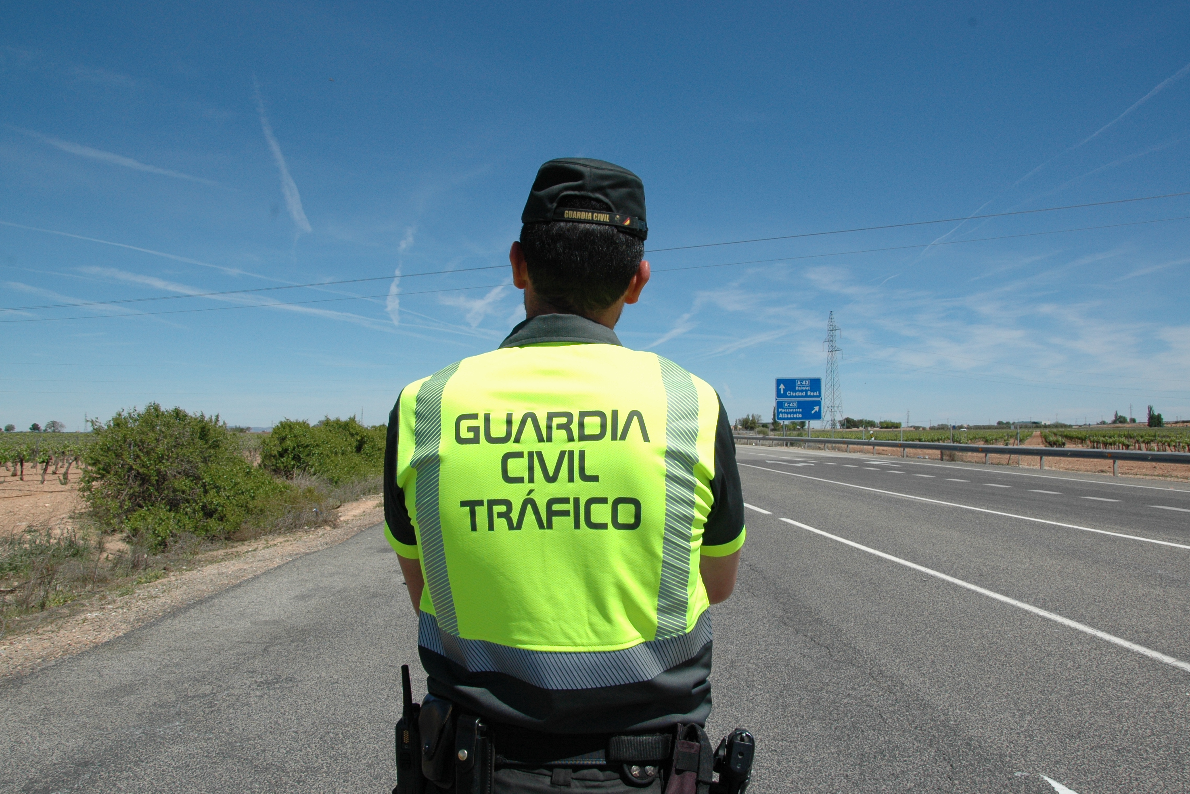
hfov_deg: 37.2
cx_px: 595
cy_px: 391
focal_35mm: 54
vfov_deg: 25.3
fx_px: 1769
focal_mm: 35
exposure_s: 1/800
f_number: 14
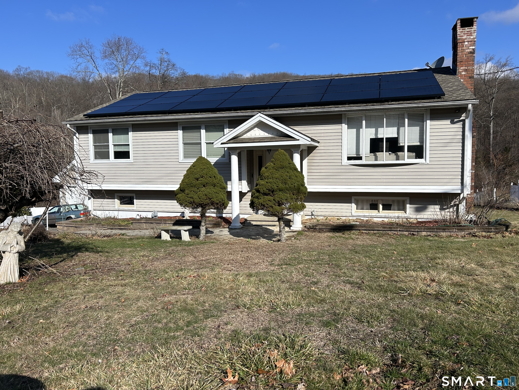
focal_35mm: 26
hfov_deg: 67.3
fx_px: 390
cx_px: 260
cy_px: 195
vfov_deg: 53.1
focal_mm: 5.7
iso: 50
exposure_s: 1/5882
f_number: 1.5
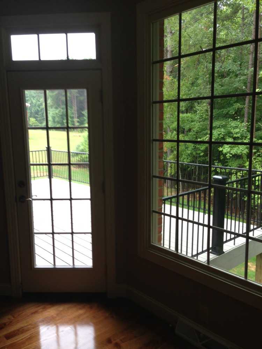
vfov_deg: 55.4
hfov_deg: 42.9
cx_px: 131
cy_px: 174
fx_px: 333
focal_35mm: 33
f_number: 2.4
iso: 50
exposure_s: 1/40
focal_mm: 4.13
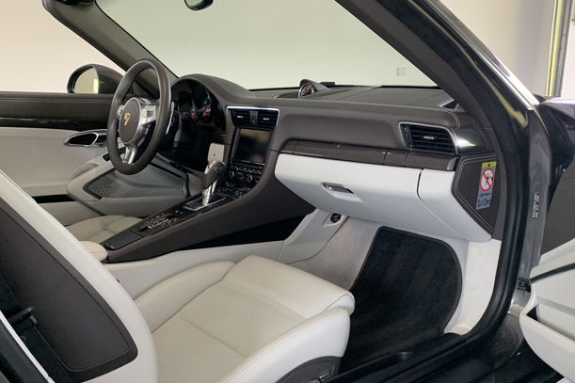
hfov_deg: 55.8
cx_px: 279
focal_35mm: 34
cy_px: 230
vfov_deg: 38.7
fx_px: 543
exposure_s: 1/60
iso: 250
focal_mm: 4.25
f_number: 1.8
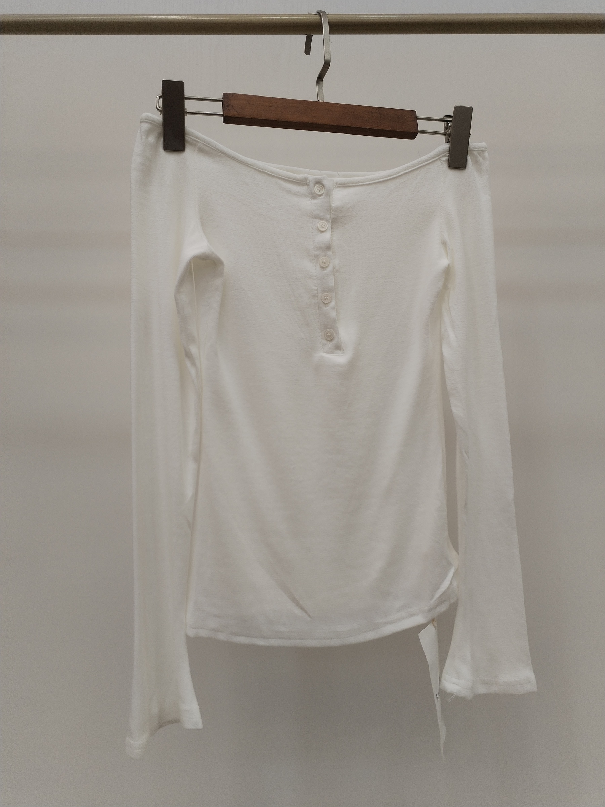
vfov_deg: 61.7
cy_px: 404
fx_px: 676
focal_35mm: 29
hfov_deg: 48.2
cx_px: 302
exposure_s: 1/107
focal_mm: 4.75
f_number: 1.8
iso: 100
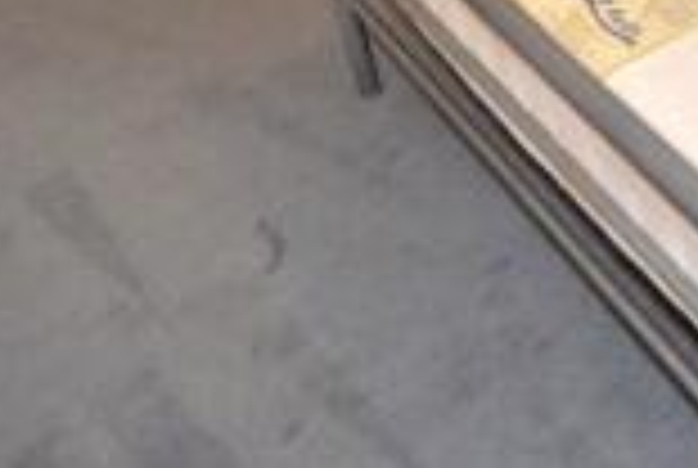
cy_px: -236
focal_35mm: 51
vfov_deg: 22.1
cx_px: 1036
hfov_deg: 27.6
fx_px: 982
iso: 400
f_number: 4.2
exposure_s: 1/60
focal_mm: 11
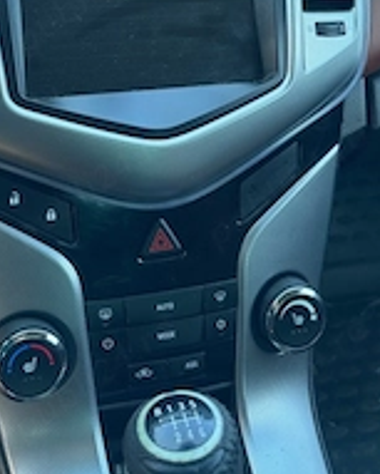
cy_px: 22
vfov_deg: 35.2
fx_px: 688
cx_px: 144
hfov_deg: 30.7
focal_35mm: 49
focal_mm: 6.86
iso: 64
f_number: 1.78
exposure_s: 1/137
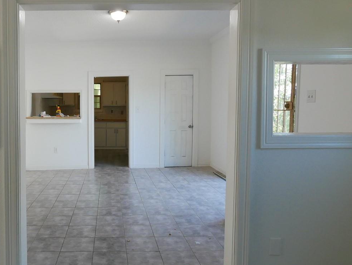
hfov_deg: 60.1
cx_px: 115
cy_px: 125
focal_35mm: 29
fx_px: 295
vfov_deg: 48.2
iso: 400
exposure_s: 1/100
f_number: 4.5
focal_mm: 7
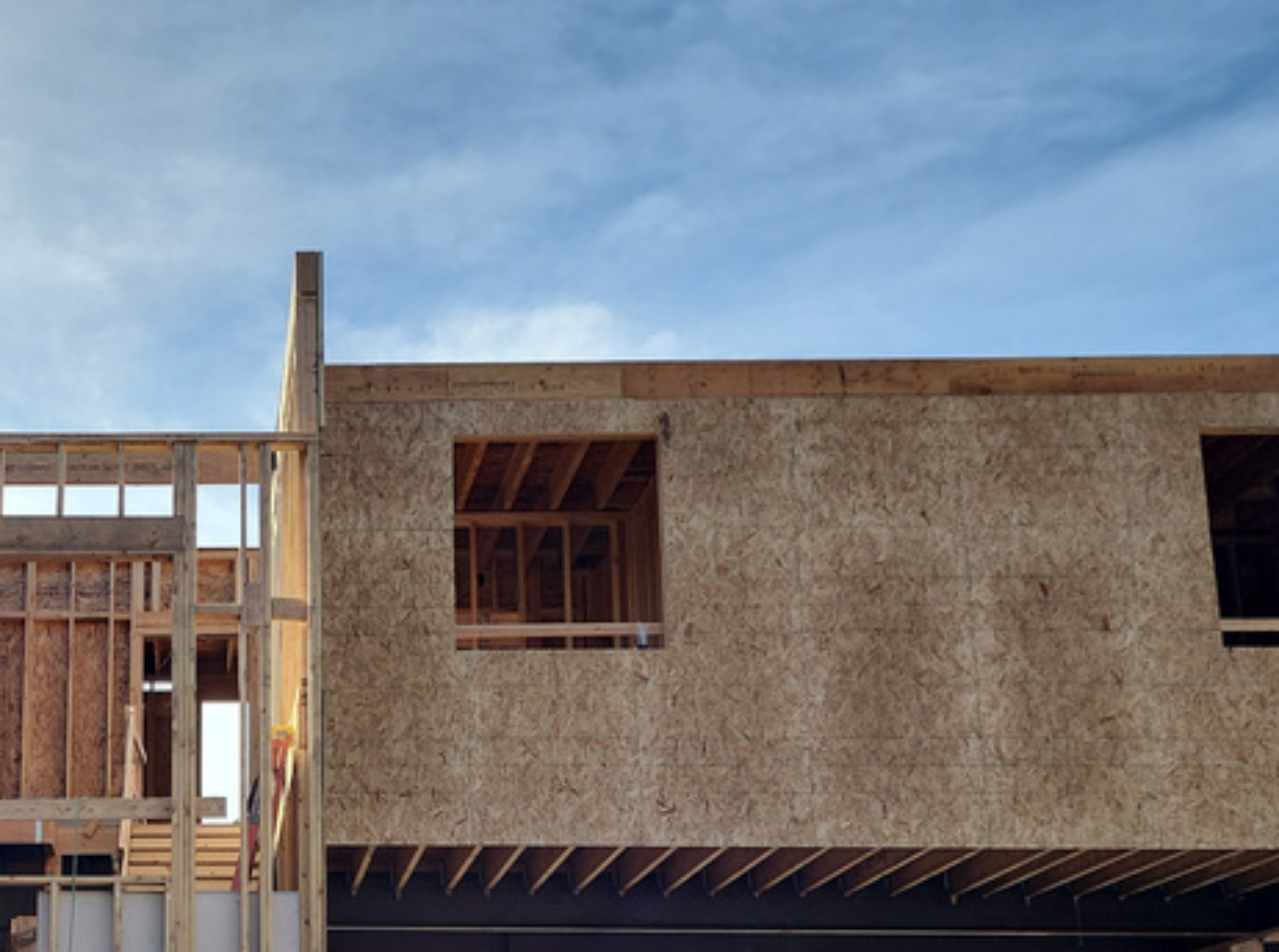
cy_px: 836
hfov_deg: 35.6
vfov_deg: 27.5
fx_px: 1879
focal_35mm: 51
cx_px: 158
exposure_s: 1/615
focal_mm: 6.4
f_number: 1.8
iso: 50
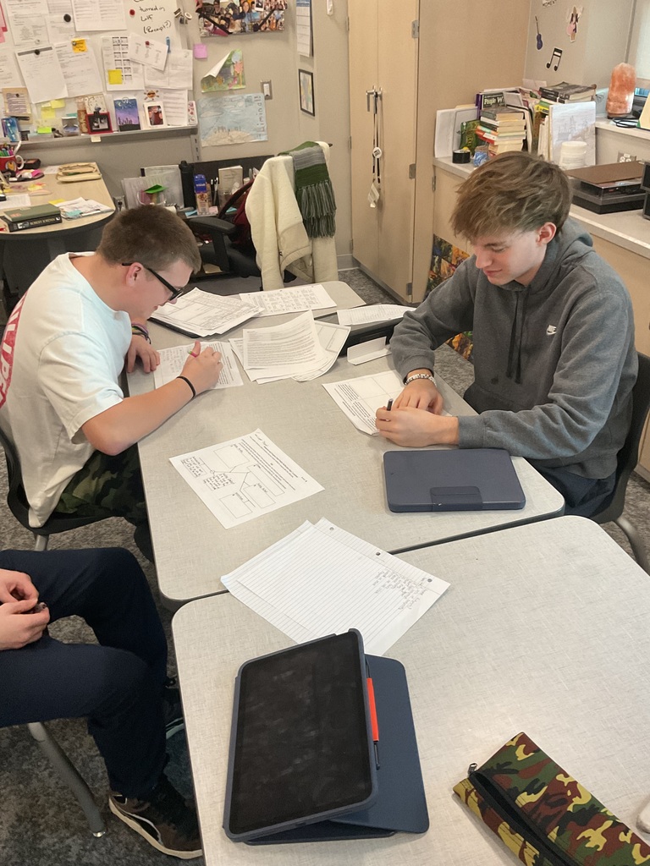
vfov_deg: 61.7
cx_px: 325
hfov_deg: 48.2
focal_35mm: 29
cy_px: 433
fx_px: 726
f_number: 1.8
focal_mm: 3
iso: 200
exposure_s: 1/60
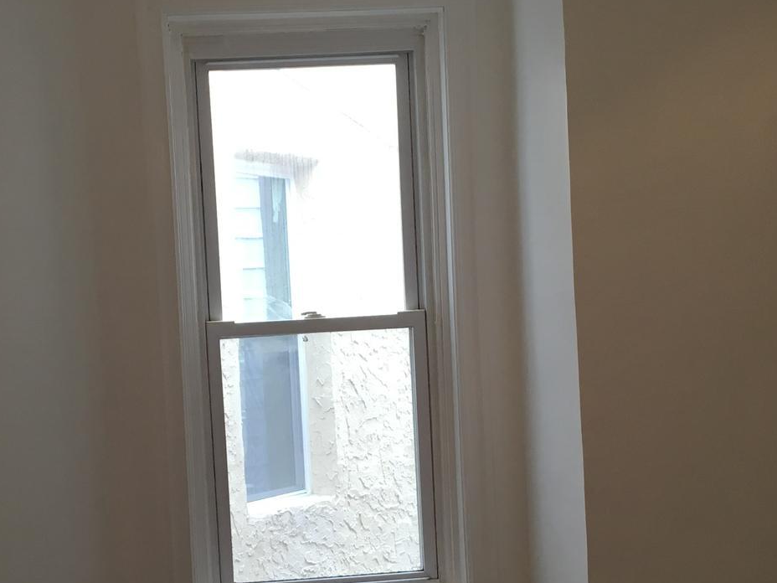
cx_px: 303
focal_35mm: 64
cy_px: 420
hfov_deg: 30.2
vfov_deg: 22.8
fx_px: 1437
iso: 25
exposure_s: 1/40
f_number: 2.2
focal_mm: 4.15
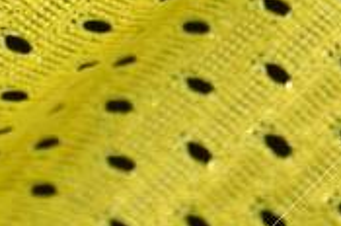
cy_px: -336
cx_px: 405
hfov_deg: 1.8
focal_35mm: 1167
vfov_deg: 1.2
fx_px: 11031
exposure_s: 1/250
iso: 100
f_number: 10
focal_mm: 105
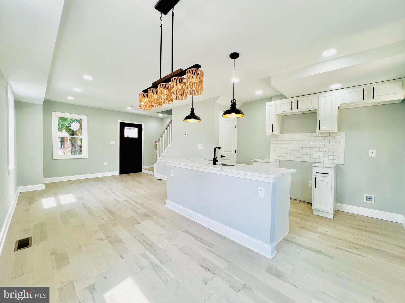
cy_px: 152
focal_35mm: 13
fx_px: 152
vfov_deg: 89.9
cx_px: 202
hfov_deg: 106.2
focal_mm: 1.57
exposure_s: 1/120
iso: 50
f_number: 1.8
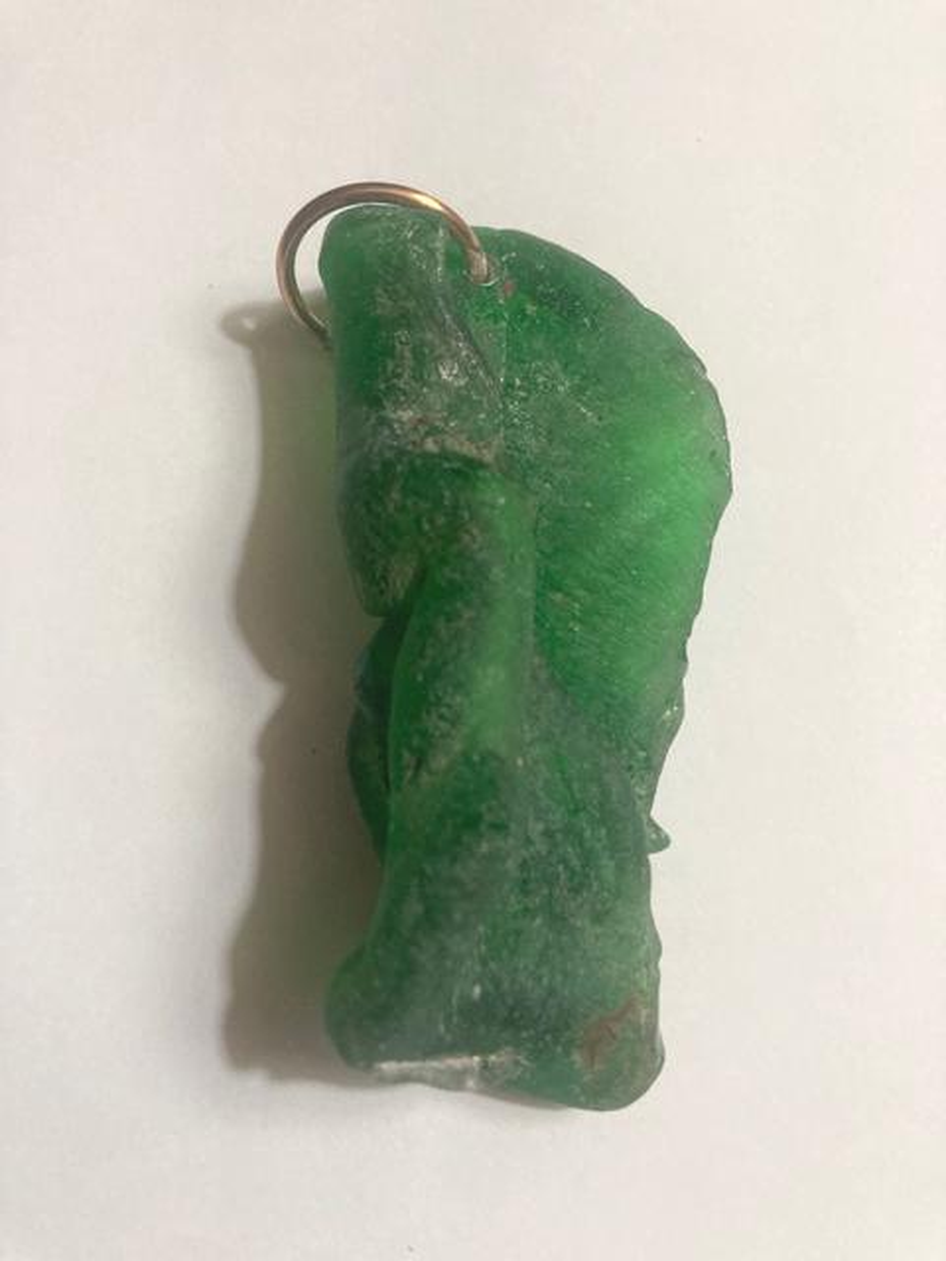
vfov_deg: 63.4
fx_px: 1020
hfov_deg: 49.7
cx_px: 473
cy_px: 630
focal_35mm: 28
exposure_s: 1/40
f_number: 1.8
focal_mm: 3.99
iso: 250
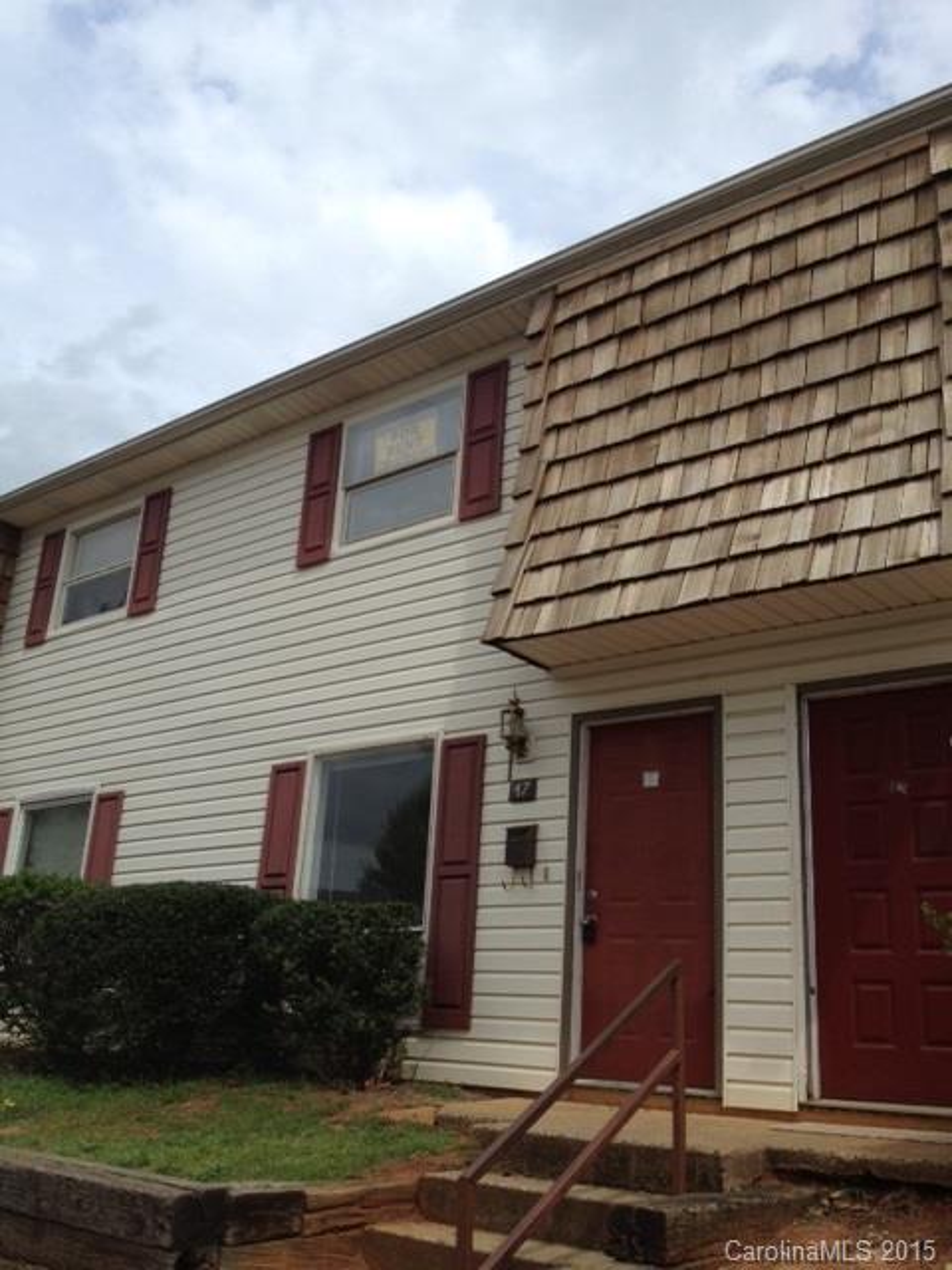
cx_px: 476
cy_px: 635
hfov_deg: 40.7
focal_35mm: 35
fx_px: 1283
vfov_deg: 52.6
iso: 50
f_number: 2.4
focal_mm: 4.28
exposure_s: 1/2045
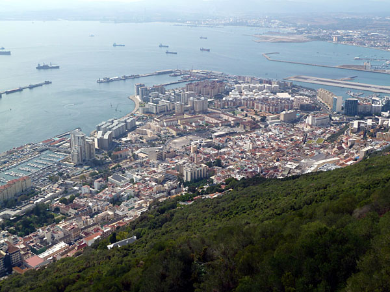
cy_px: 146
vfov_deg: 36.0
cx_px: 195
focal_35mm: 40
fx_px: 451
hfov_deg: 46.8
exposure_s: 1/500
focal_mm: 6.5
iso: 80
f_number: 4.5
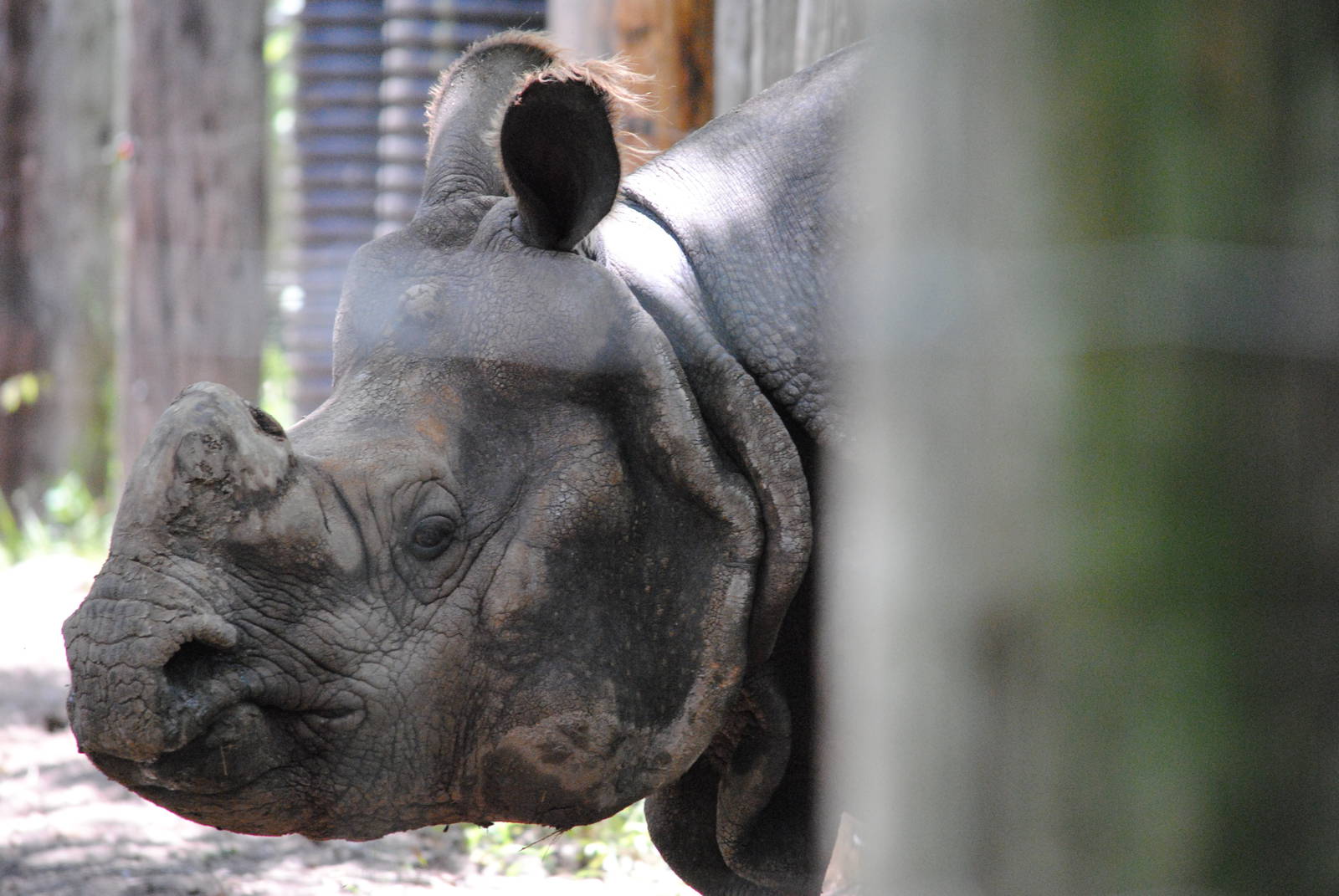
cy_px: 448
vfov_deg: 4.2
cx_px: 670
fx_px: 12289
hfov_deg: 6.2
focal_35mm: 330
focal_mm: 220
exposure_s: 1/500
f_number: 5.3
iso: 1600
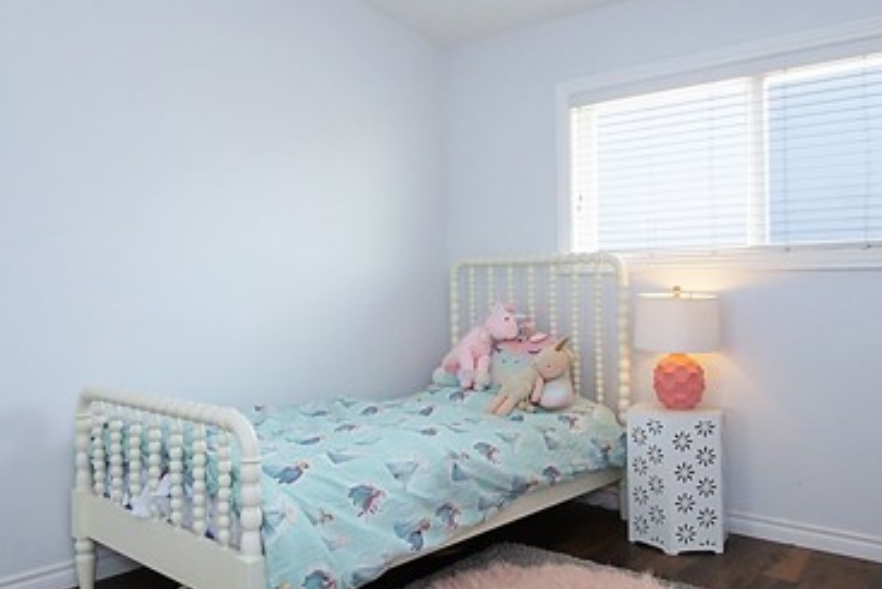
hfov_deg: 63.6
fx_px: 711
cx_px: 452
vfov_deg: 44.8
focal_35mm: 29
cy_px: 344
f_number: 8
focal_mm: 8
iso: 1250
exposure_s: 1/160
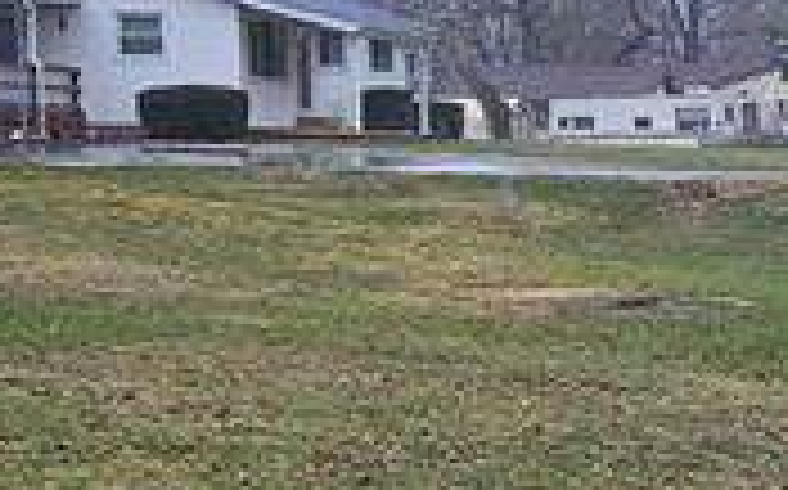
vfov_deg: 9.1
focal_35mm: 143
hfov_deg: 12.8
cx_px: 1558
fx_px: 3068
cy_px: 396
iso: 25
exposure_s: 1/129
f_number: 1.8
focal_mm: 5.4
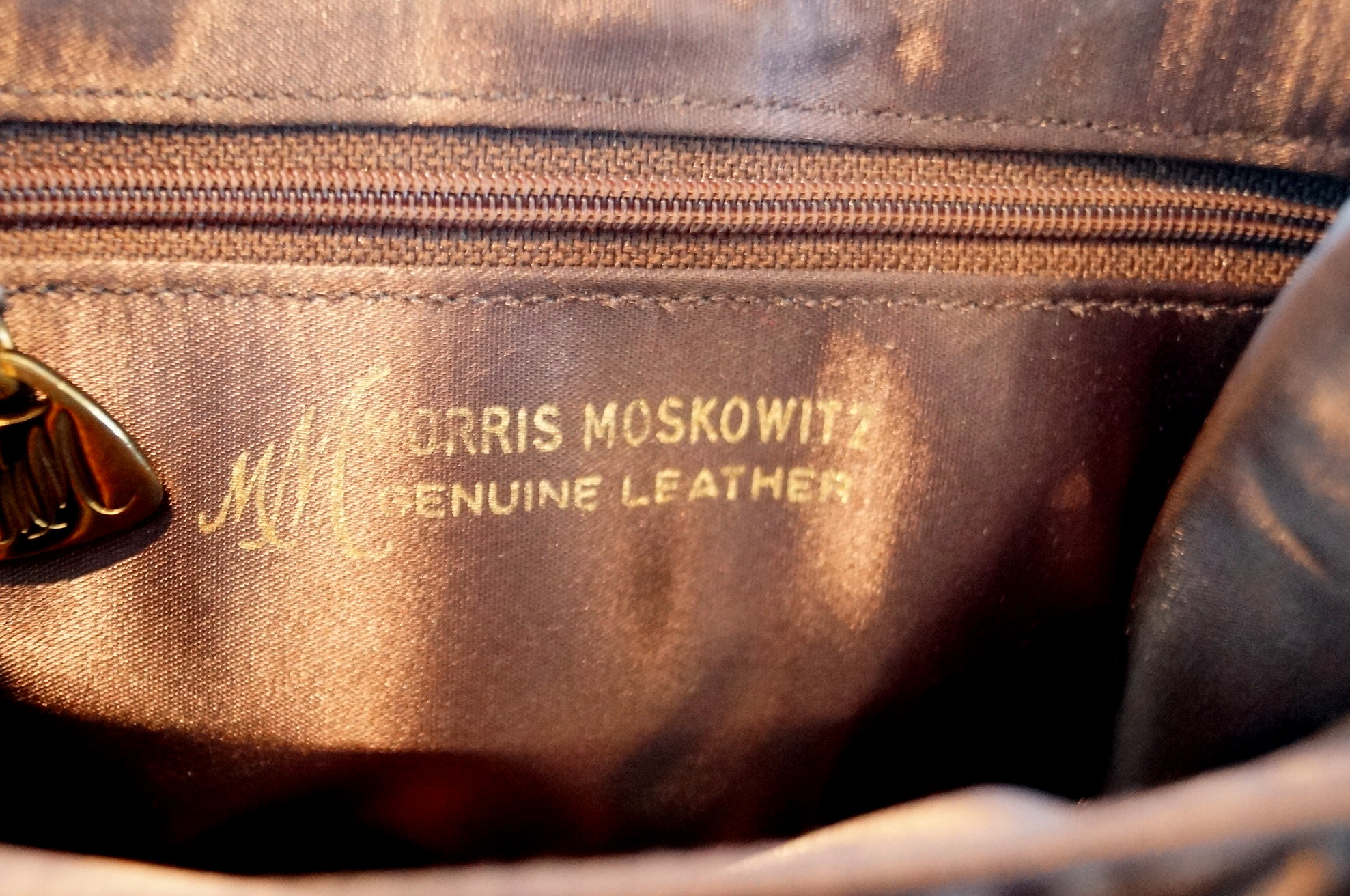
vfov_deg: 25.9
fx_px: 1947
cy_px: 430
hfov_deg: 38.2
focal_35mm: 52
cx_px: 625
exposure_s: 1/20
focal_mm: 28
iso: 3200
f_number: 4.5
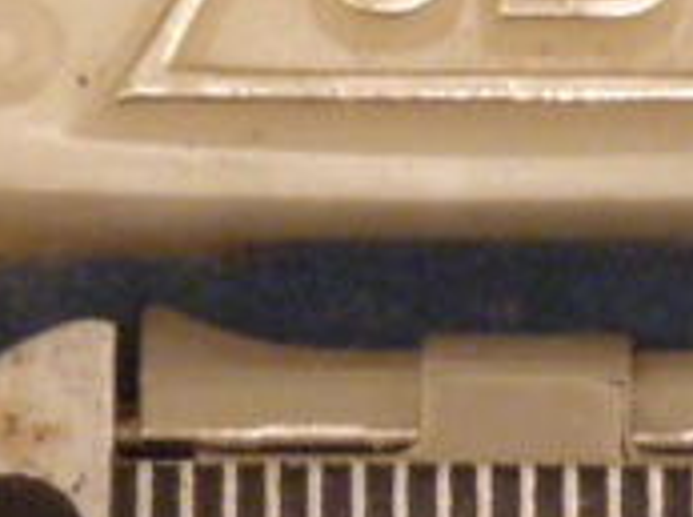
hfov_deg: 3.8
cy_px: 826
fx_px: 10369
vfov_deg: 2.8
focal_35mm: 519
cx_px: 413
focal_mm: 12.8
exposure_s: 1/30
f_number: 4.2
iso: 400
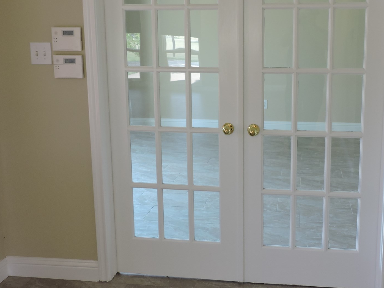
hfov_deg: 42.7
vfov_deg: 32.7
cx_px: 235
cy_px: 103
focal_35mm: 44
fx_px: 488
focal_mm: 5.4
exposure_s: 1/30
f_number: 3.1
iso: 125
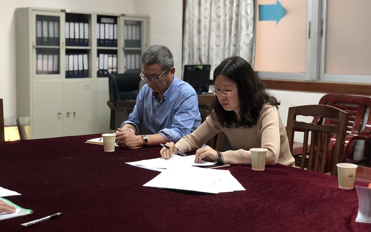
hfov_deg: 36.3
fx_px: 566
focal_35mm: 56
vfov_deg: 23.1
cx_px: 184
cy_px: 100
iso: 160
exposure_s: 1/20
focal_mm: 6
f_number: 2.4
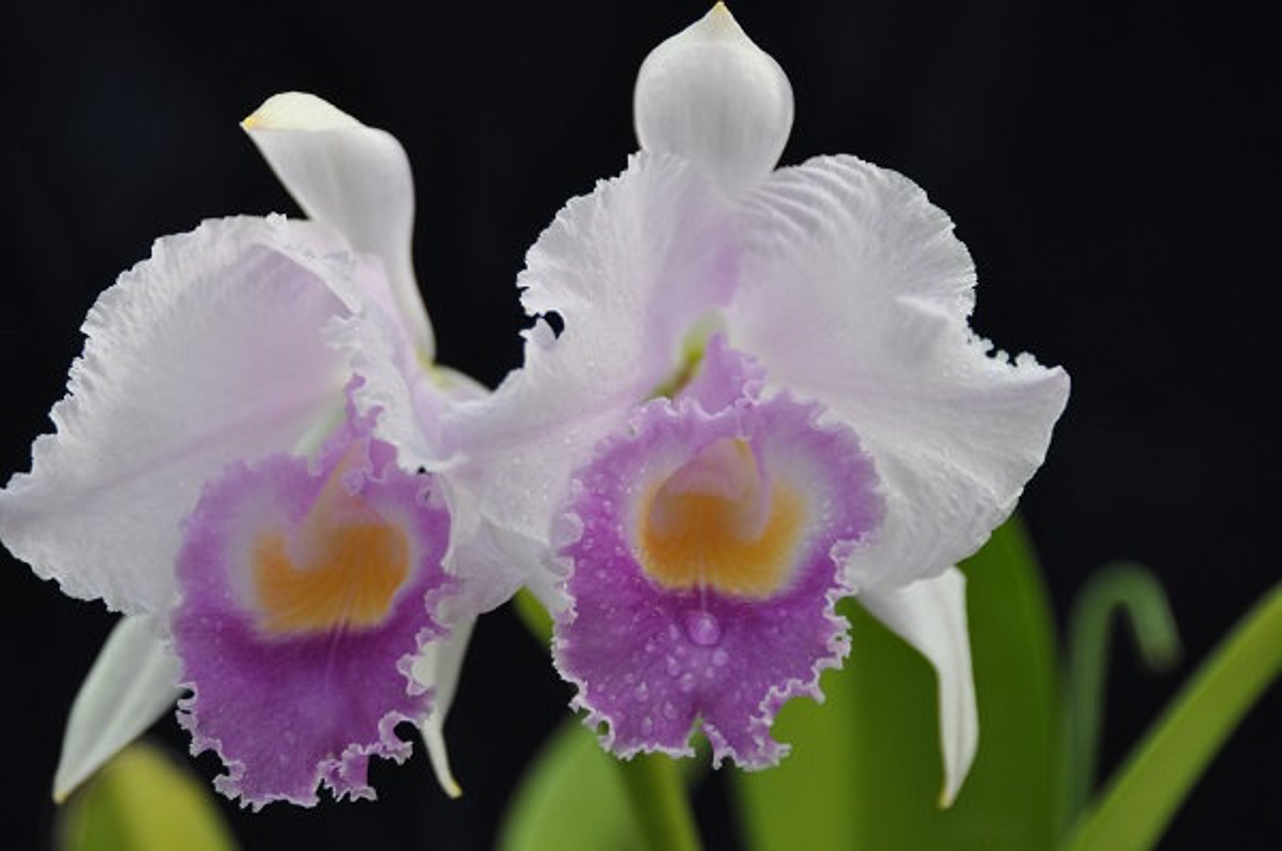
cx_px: 641
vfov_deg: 9.6
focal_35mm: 142
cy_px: 426
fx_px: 5066
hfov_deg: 14.4
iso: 400
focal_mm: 95
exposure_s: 1/125
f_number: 6.3
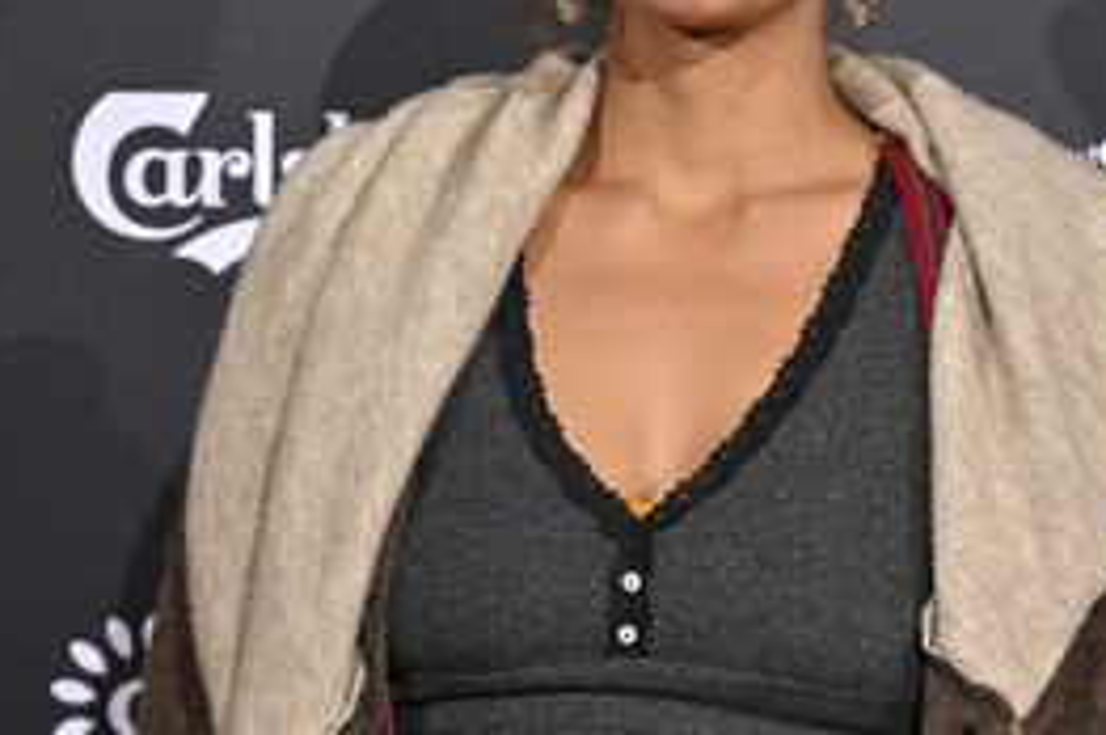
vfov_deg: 12.9
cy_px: 118
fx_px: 3222
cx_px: 699
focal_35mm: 105
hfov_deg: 19.4
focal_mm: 61
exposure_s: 1/200
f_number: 4
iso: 1000
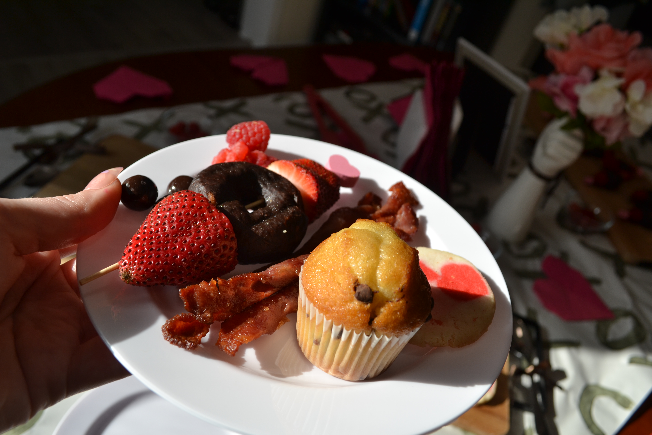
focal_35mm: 27
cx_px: 326
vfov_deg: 47.9
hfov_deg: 67.4
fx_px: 489
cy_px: 218
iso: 100
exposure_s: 1/200
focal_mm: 18
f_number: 7.1
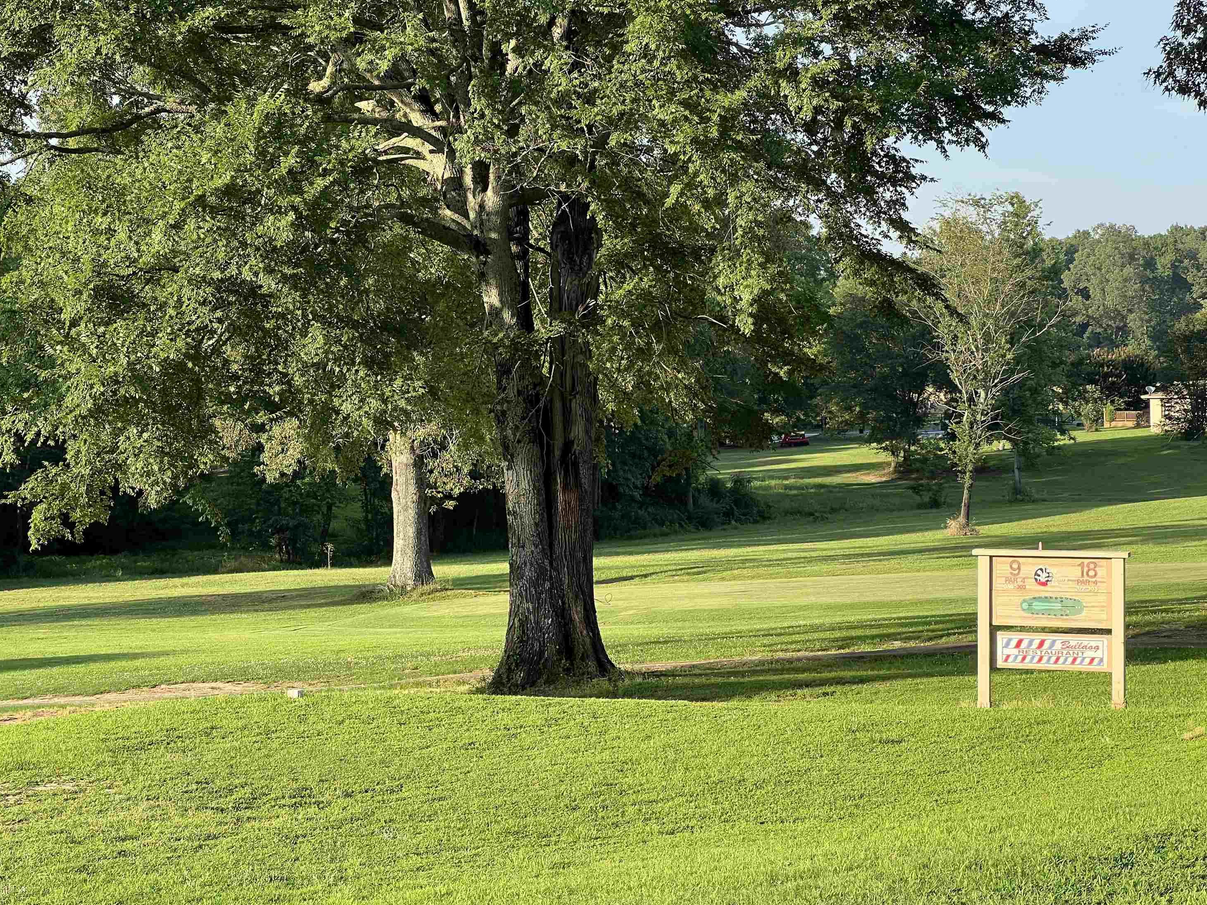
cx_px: 579
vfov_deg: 18.2
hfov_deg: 24.1
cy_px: 450
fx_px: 2824
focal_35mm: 81
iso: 32
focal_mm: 9
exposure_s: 1/172
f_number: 2.8
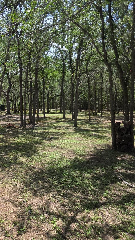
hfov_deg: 42.0
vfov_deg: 73.9
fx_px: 159
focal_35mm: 25
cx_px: 12
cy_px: 109
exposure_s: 1/2000
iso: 64
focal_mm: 2.2
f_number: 1.9
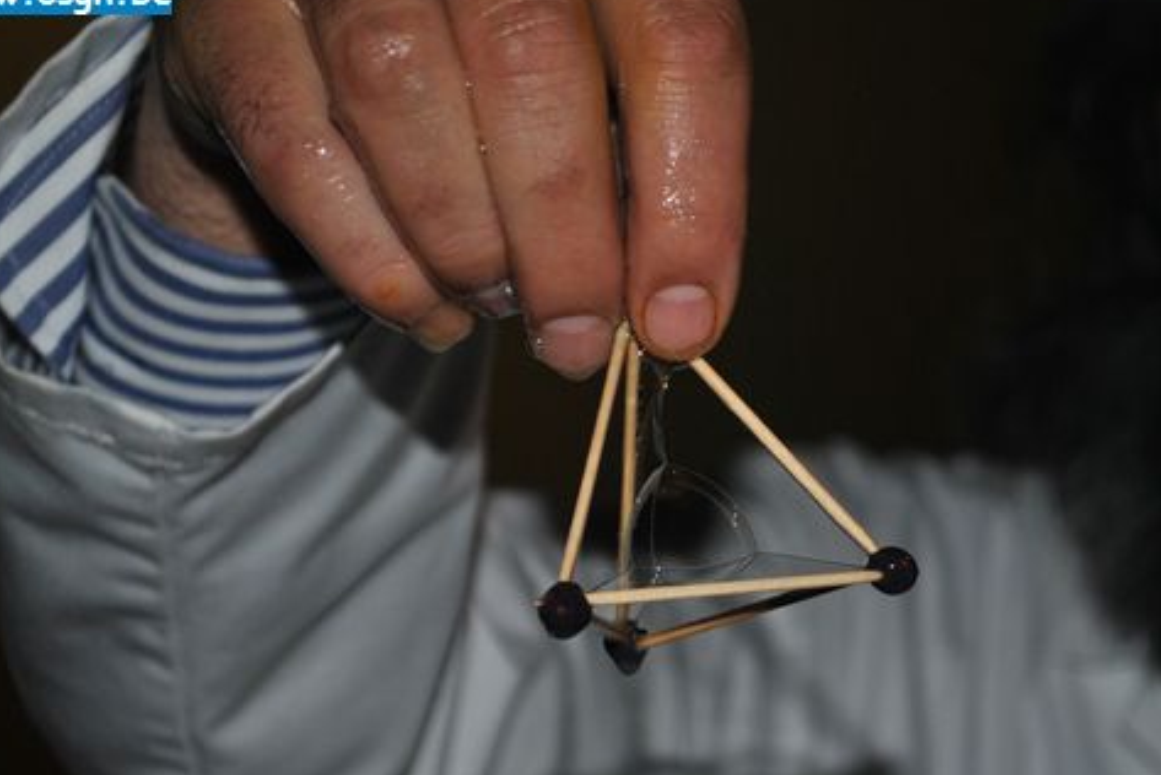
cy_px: 488
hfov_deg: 18.3
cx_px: 714
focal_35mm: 112
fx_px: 3604
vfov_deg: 12.3
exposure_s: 1/60
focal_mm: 55
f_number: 5.6
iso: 200
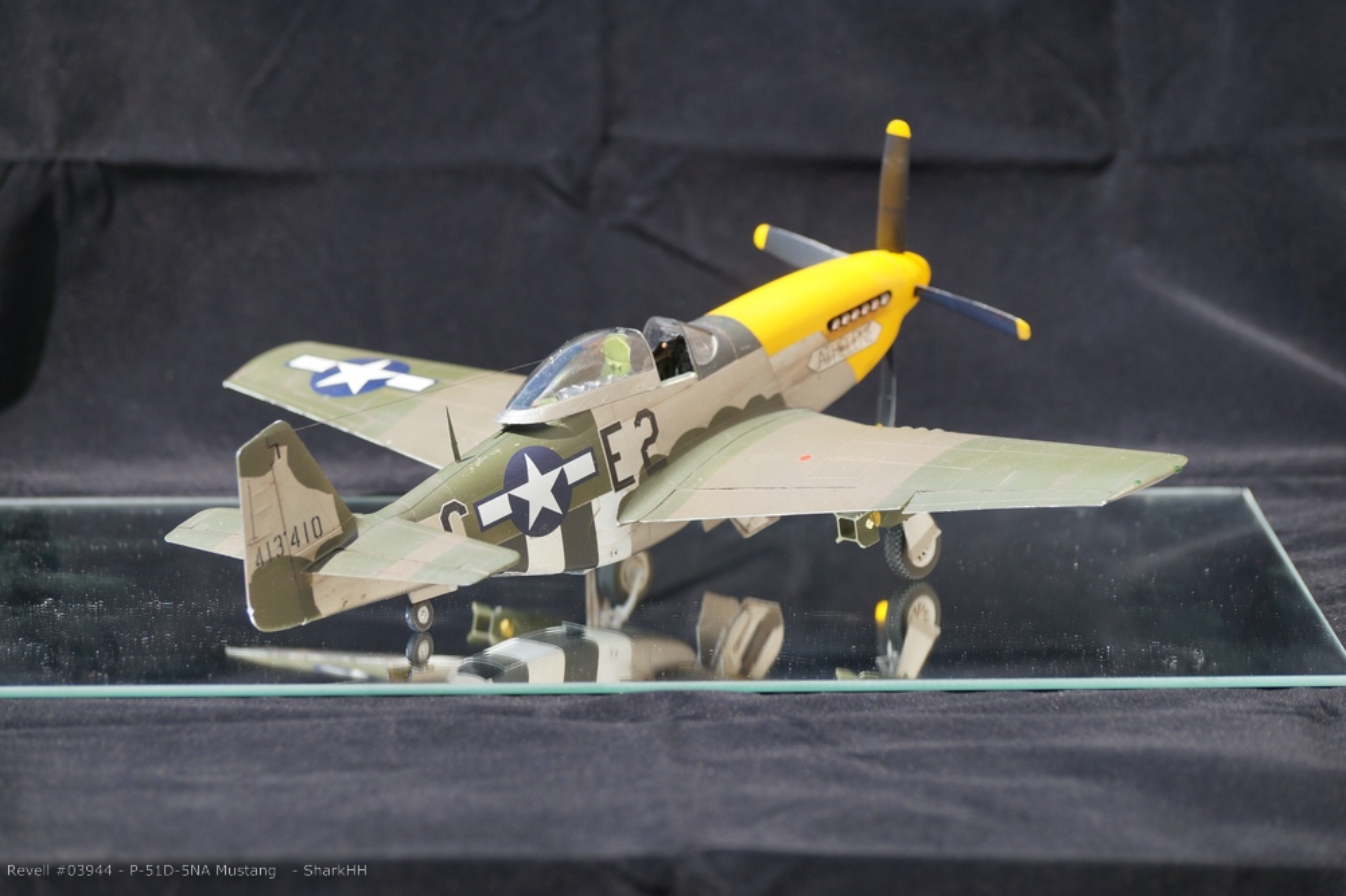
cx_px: 673
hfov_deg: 11.4
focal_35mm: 180
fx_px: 6727
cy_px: 448
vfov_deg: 7.6
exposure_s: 1/250
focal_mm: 120
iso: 100
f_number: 5.6
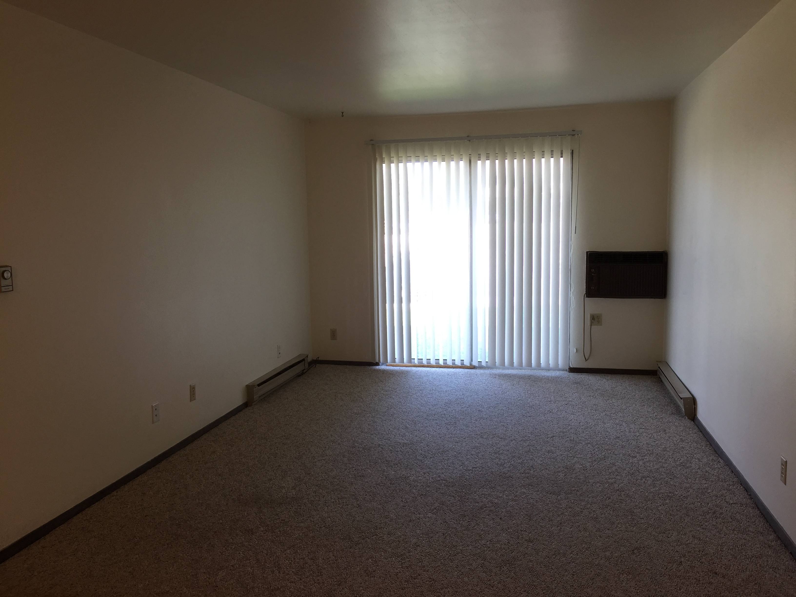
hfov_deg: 61.7
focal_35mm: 29
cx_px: 398
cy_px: 298
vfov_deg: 48.2
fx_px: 667
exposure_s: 1/30
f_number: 2.2
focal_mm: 4.15
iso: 32
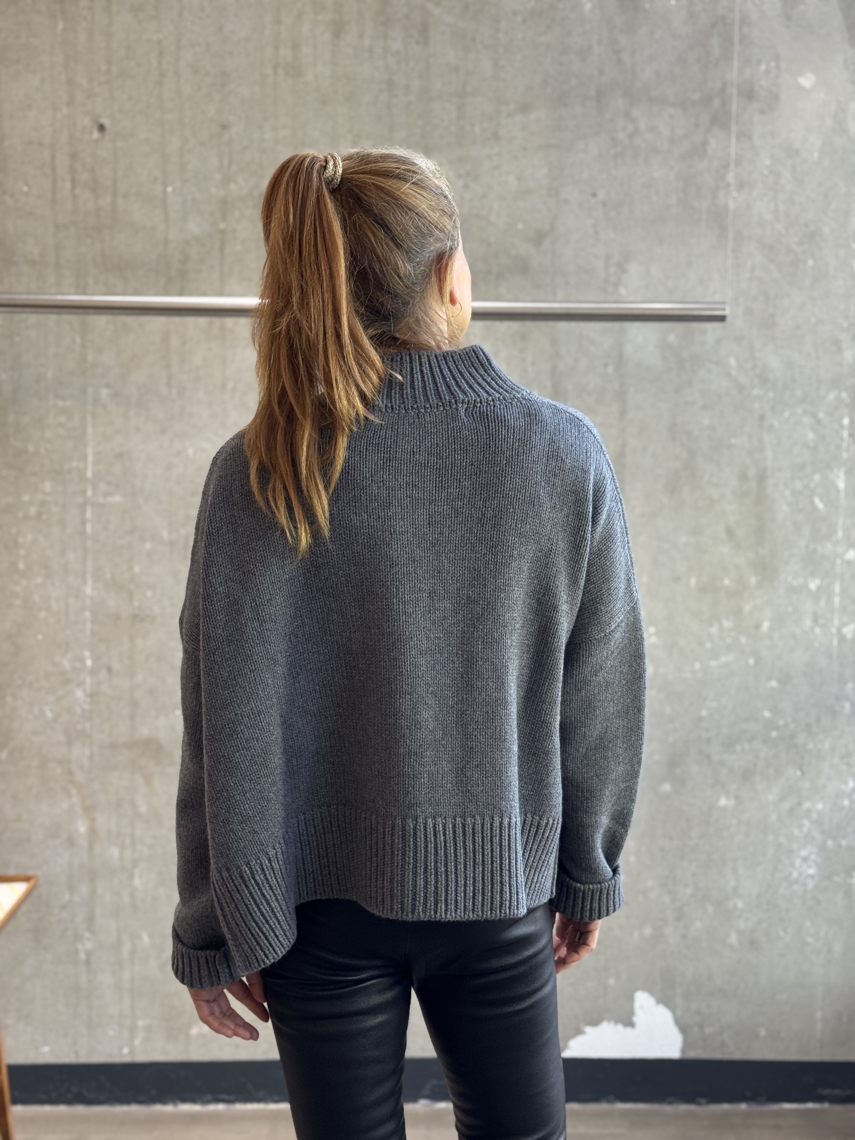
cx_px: 428
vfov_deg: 39.7
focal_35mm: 48
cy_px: 570
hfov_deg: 30.3
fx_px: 1581
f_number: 1.78
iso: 100
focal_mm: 6.76
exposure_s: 1/100
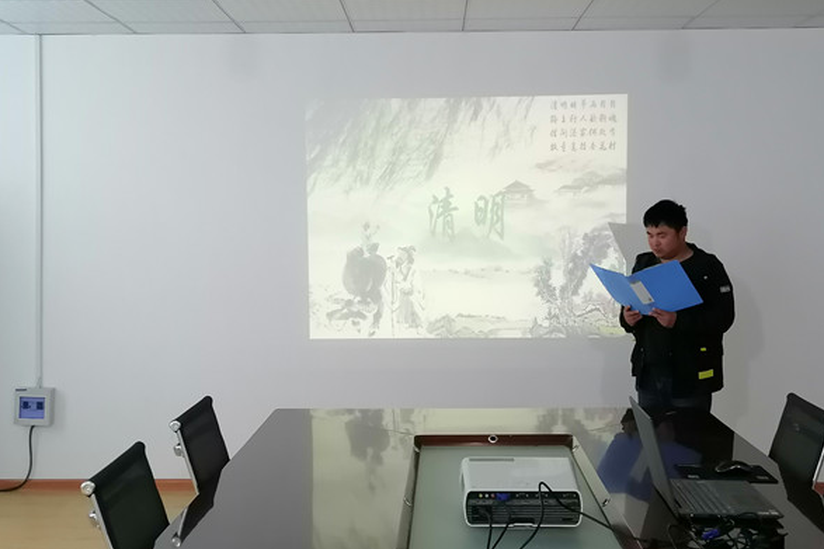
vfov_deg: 26.9
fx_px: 1144
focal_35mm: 50
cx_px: 420
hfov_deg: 39.6
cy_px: 234
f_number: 1.8
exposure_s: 1/60
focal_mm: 5.4
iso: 400
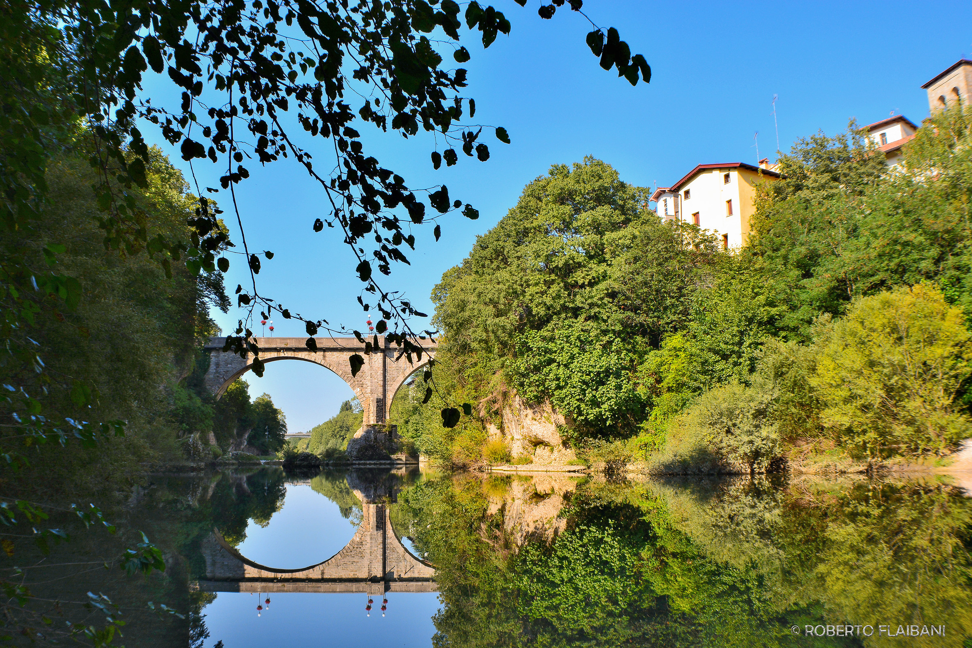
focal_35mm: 39
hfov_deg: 49.6
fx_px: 1053
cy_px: 324
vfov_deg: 34.2
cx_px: 486
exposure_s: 1/125
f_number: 11
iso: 180
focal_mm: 26
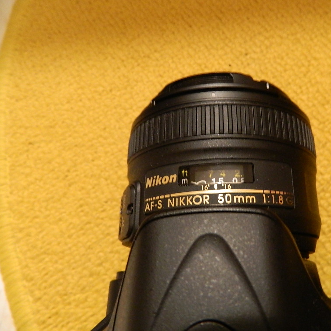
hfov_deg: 52.9
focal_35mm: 30
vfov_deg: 54.0
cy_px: 163
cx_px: 224
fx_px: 325
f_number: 3.1
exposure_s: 1/2.5
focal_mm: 4.5
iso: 400
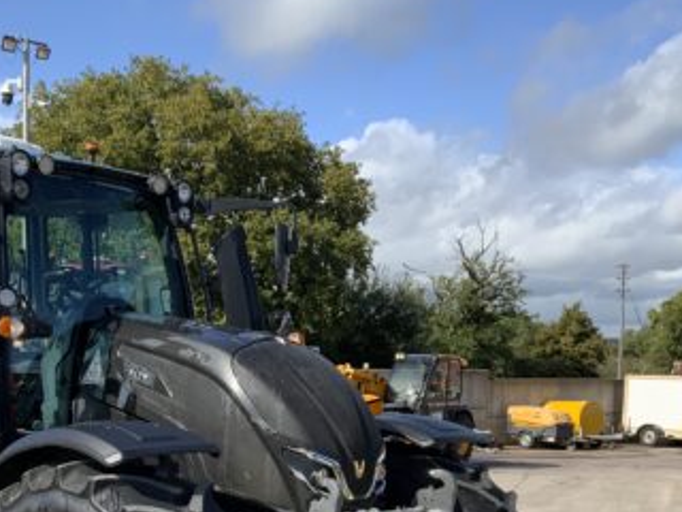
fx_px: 1143
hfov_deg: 32.9
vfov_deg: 24.6
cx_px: 222
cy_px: 448
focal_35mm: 58
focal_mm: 3
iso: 16
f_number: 1.8
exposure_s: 1/1534
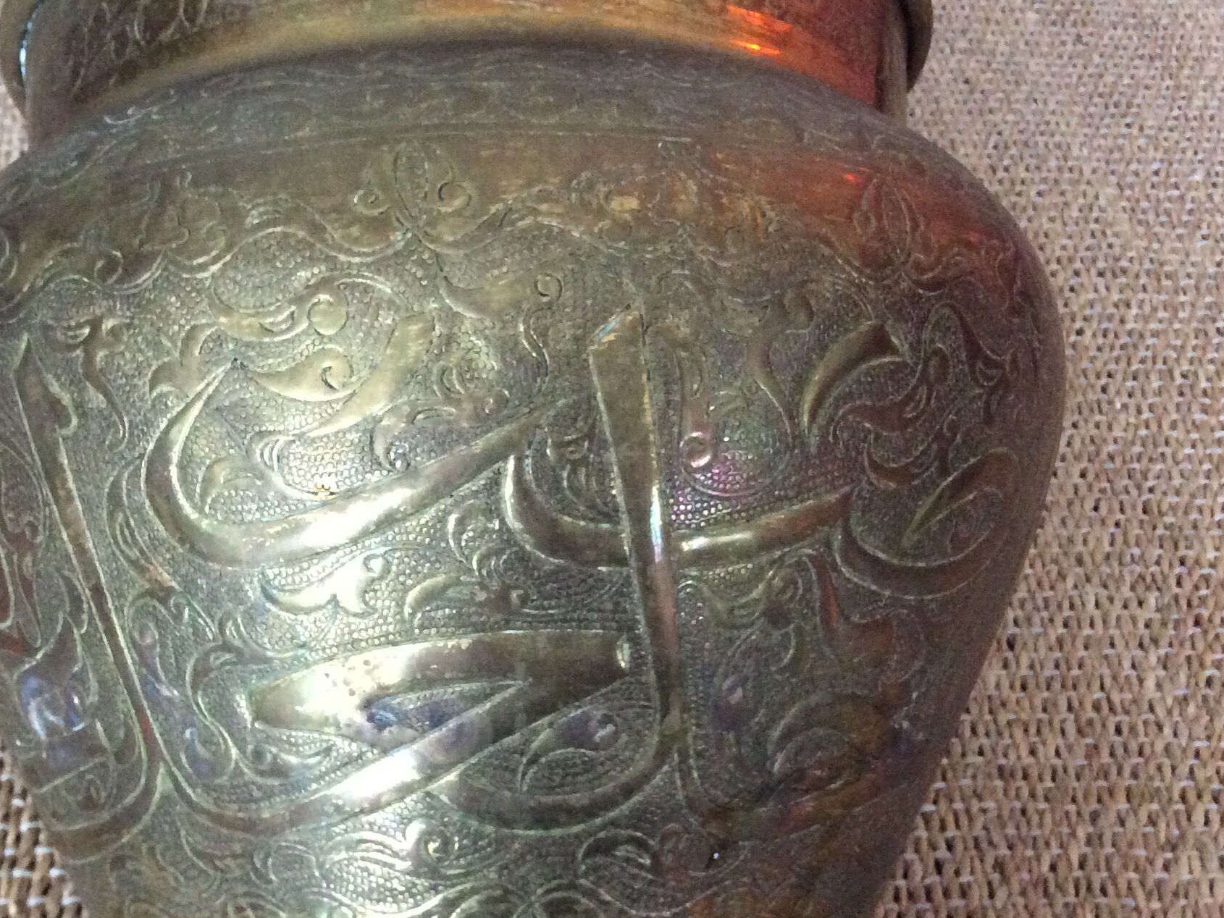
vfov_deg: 29.7
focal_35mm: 49
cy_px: 477
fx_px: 1733
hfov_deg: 38.5
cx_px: 424
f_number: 2.4
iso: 320
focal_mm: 3.3
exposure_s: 1/25
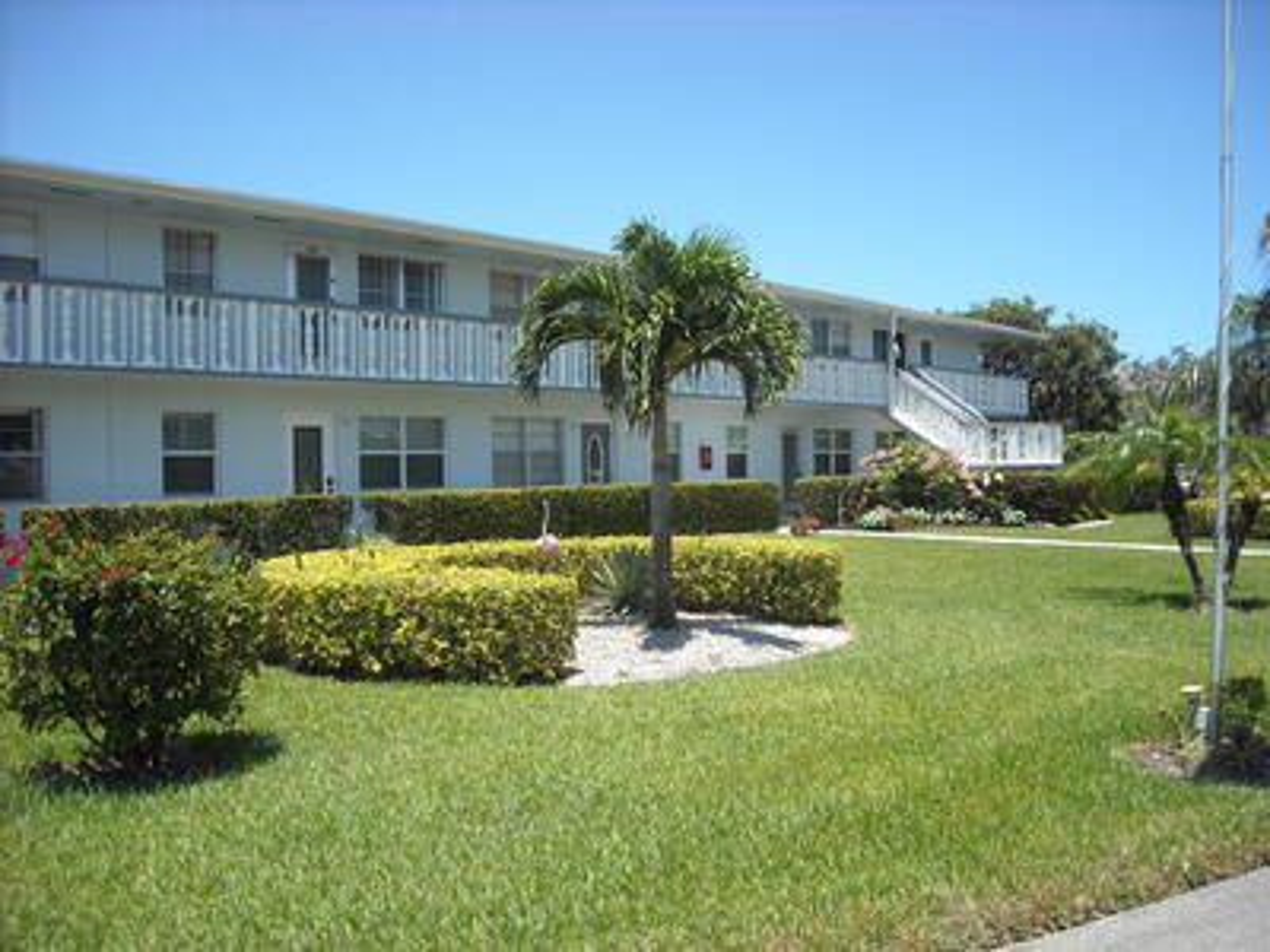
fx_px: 1284
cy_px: 476
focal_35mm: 35
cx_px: 635
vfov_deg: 40.7
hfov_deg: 52.6
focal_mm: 5.7
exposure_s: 1/201
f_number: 5.6
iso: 64
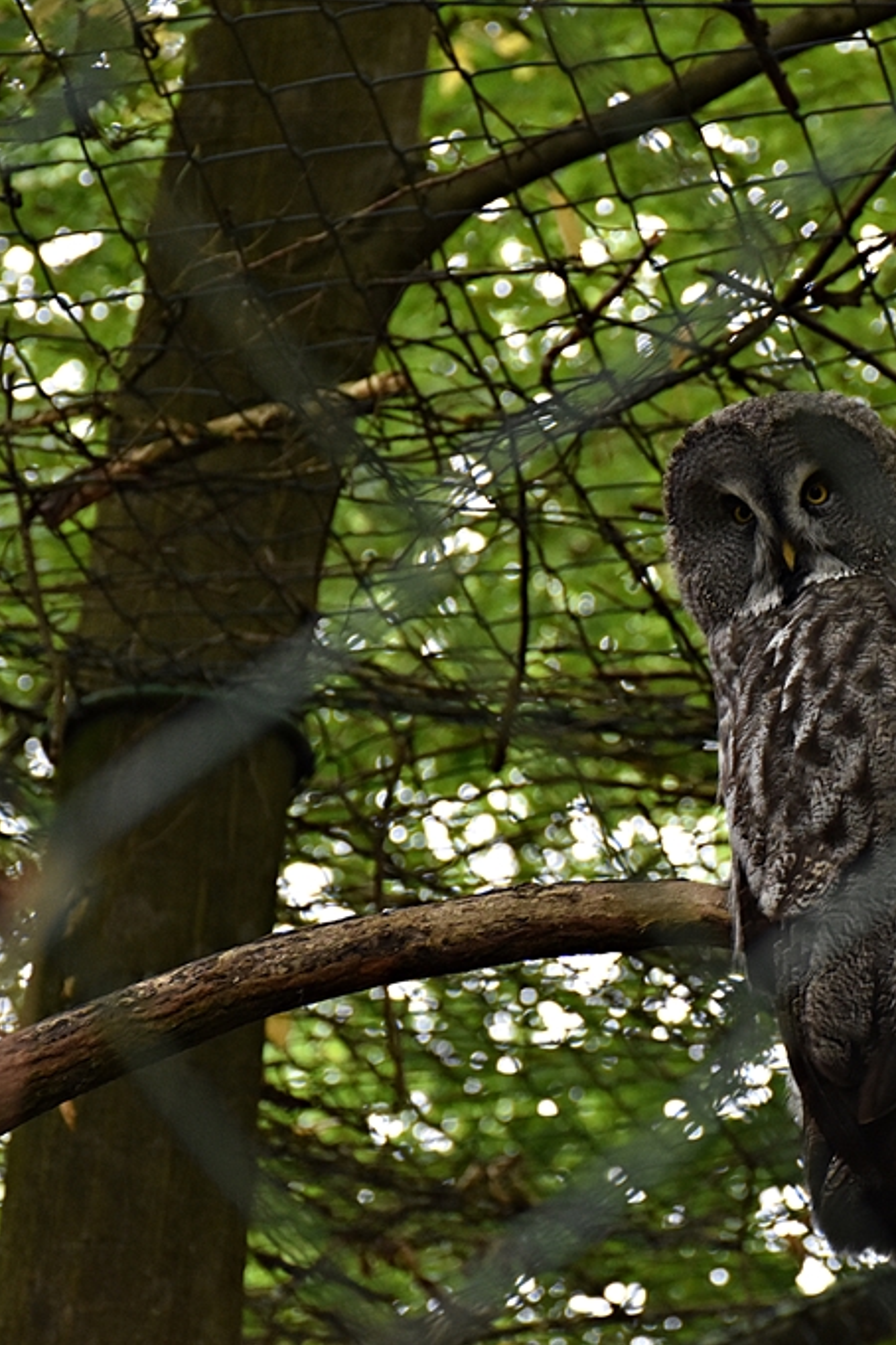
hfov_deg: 8.7
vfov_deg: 13.0
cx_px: 705
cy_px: 672
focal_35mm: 158
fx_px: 5898
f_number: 5
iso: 1250
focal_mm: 70
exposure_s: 1/125
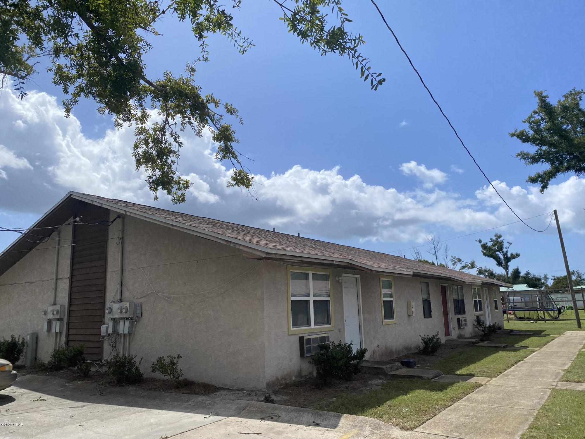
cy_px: 220
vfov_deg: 53.1
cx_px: 292
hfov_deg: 67.3
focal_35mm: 26
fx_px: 439
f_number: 1.8
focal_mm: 4.25
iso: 32
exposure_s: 1/5495
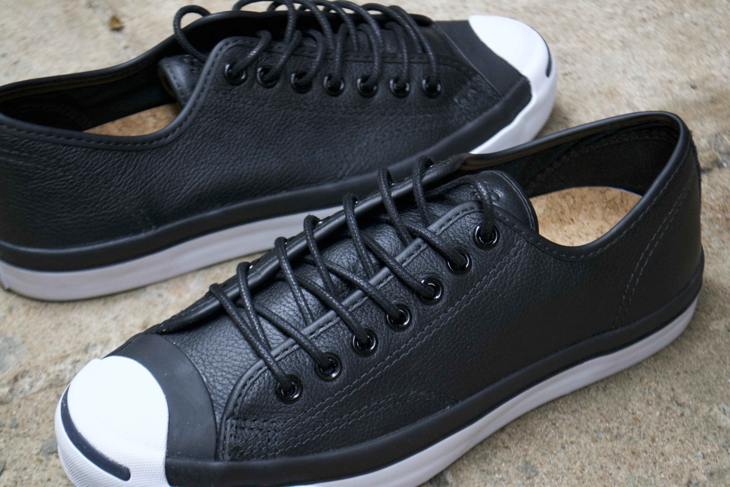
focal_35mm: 82
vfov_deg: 16.6
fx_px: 1673
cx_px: 365
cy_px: 244
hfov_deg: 24.6
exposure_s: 1/60
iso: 900
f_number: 5.6
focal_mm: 55
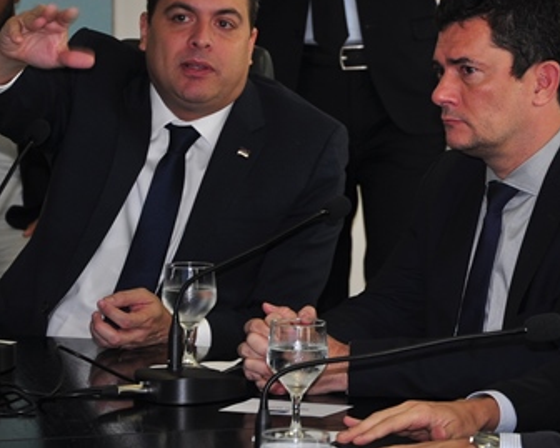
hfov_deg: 9.0
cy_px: 129
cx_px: 452
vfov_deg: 7.2
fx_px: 3548
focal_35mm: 214
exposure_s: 1/80
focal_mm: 80
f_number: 5.3
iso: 200
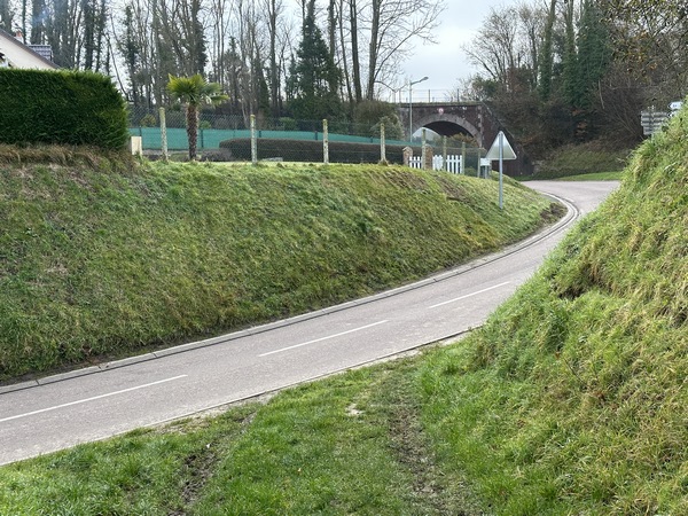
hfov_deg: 39.7
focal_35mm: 48
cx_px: 344
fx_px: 954
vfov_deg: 30.3
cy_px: 258
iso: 64
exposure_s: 1/659
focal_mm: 6.86
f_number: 1.78
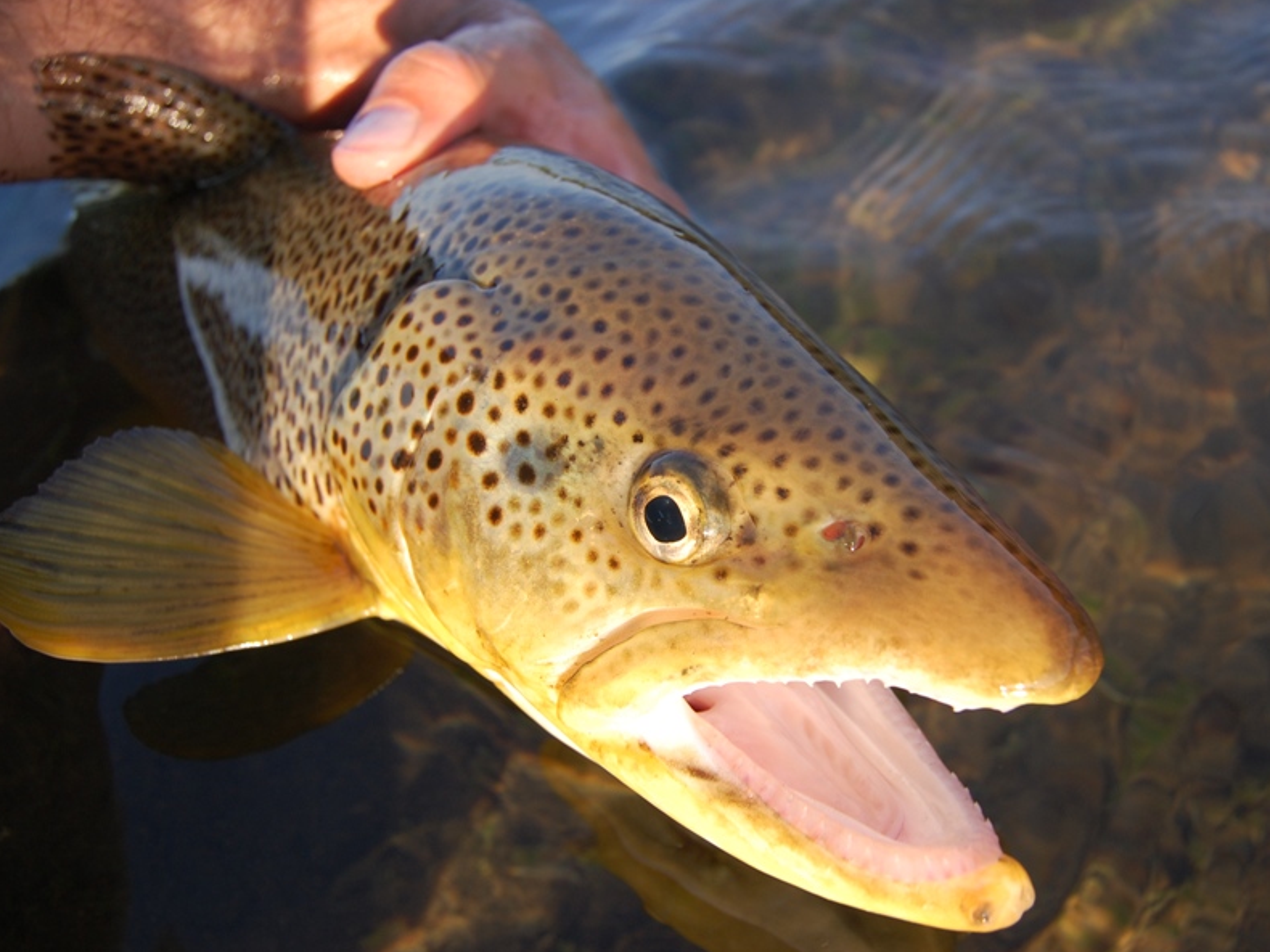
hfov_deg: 57.3
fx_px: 1157
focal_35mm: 32
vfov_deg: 44.7
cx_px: 712
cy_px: 470
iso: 200
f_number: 6.3
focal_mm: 19
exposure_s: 1/160
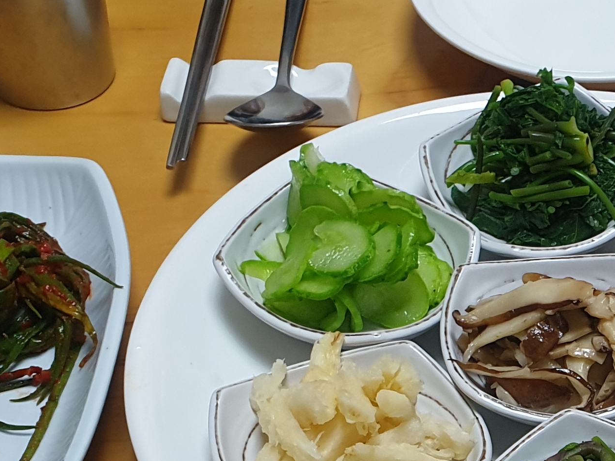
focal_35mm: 83
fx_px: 1474
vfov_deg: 16.7
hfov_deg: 21.3
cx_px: 801
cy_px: 603
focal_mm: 4.3
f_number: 2.4
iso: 100
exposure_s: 1/60
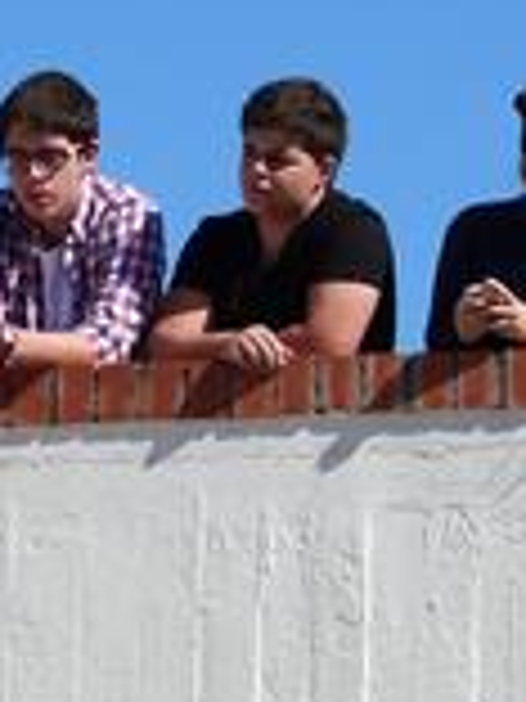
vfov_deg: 5.2
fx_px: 7719
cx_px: 746
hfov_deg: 3.9
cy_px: -99
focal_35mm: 381
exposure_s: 1/500
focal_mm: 16.8
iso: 100
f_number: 5.6
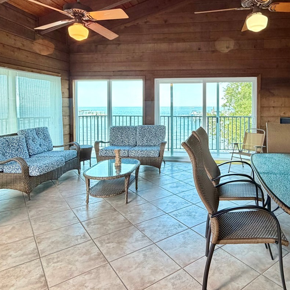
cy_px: 109
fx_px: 237
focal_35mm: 25
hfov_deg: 61.7
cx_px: 188
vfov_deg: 62.1
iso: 320
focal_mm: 2.22
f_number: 2.2
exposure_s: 1/92
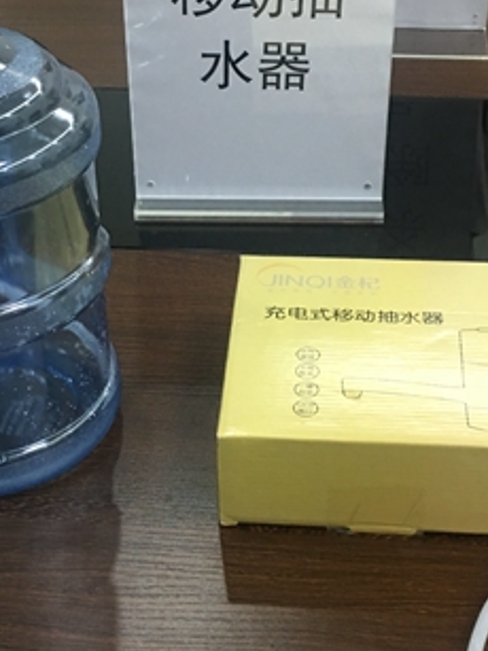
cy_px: 313
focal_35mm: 63
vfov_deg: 30.7
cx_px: 231
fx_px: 1185
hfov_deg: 23.3
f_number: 2.2
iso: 80
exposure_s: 1/17
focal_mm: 4.15
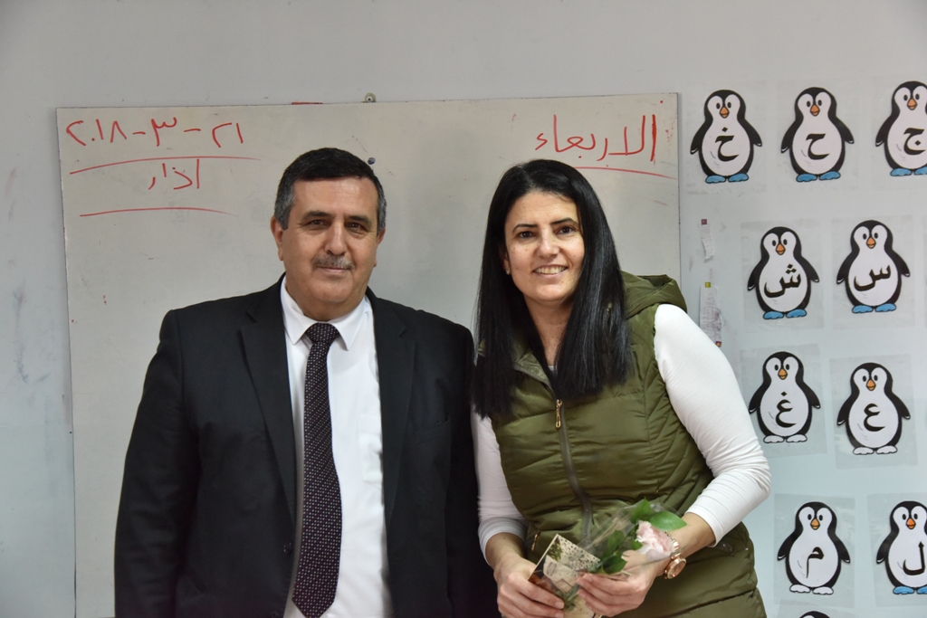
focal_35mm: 55
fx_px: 1416
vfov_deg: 24.6
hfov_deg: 36.2
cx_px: 464
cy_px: 309
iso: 2500
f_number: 6.3
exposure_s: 1/125
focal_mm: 55
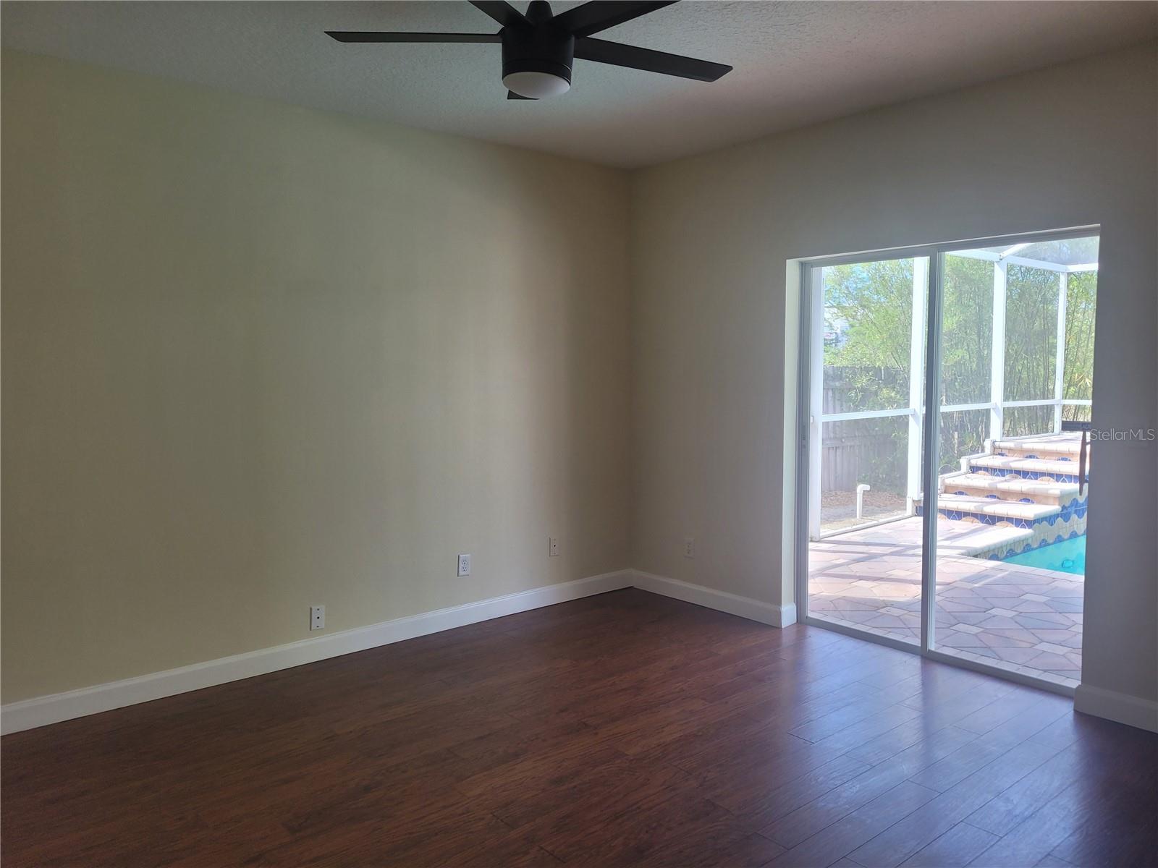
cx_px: 579
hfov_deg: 67.3
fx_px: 870
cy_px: 434
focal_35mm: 26
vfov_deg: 53.1
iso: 80
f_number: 1.8
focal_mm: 5.4
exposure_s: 1/120
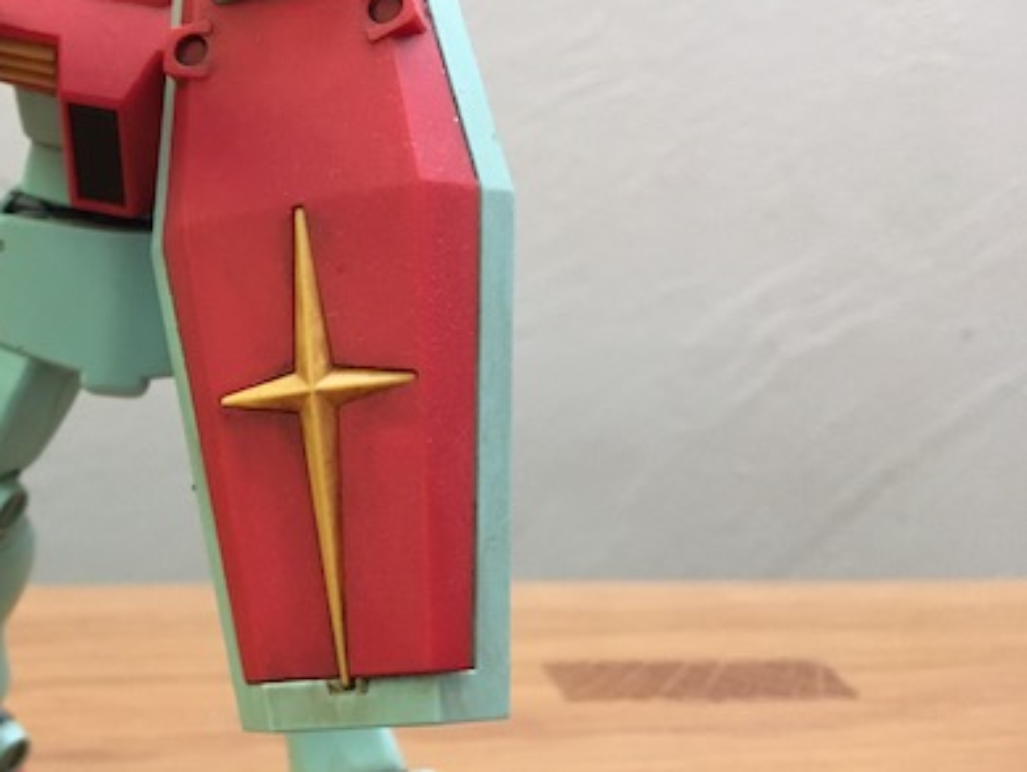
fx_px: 1544
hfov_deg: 34.8
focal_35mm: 52
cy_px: 375
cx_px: 111
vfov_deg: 28.1
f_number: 2.2
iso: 200
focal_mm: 4.15
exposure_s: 1/24
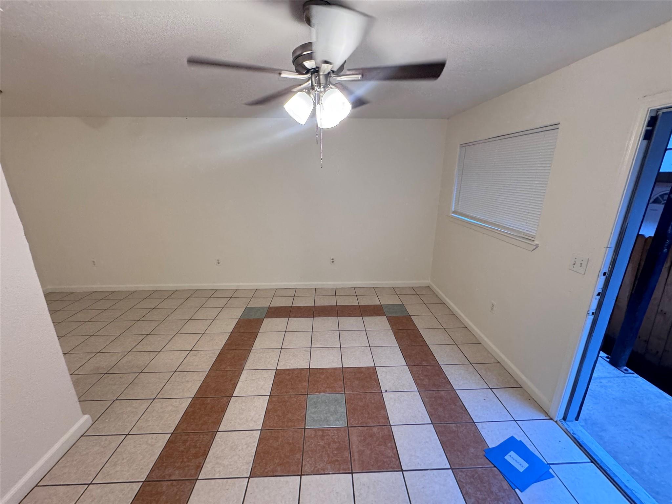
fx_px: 272
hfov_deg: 102.1
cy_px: 252
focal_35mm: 14
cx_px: 336
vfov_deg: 85.7
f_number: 2.2
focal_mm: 2.22
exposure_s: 1/60
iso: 250
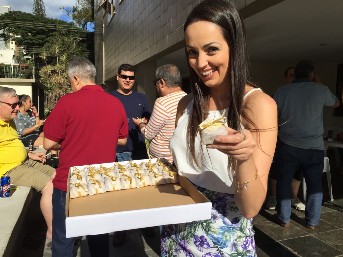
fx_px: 287
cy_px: 128
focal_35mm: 29
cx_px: 172
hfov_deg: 61.7
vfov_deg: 48.2
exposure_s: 1/2639
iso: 32
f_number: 2.2
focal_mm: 4.15
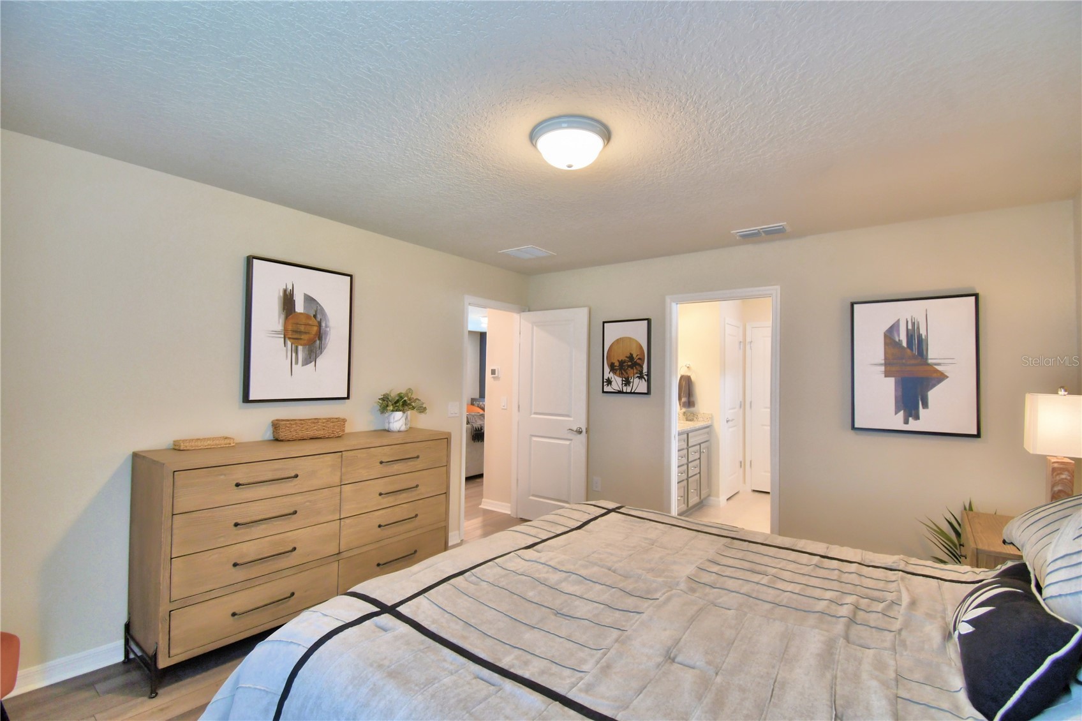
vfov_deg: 77.3
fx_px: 451
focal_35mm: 15
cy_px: 360
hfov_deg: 100.4
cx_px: 541
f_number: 4.5
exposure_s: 1/40
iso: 400
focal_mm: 10
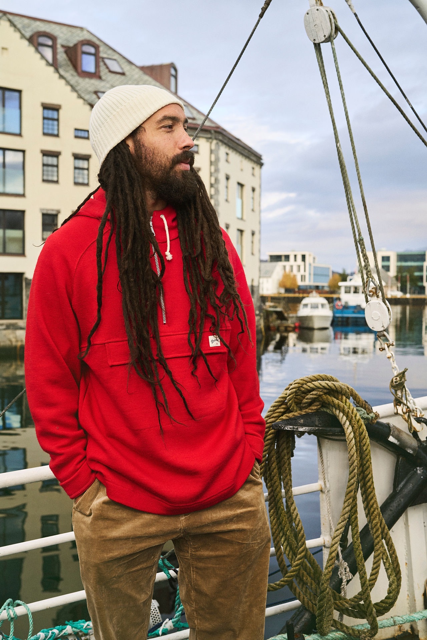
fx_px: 712
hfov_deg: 33.4
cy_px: 320
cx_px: 214
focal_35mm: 40
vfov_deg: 48.5
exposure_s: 1/200
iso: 320
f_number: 5.6
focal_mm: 40
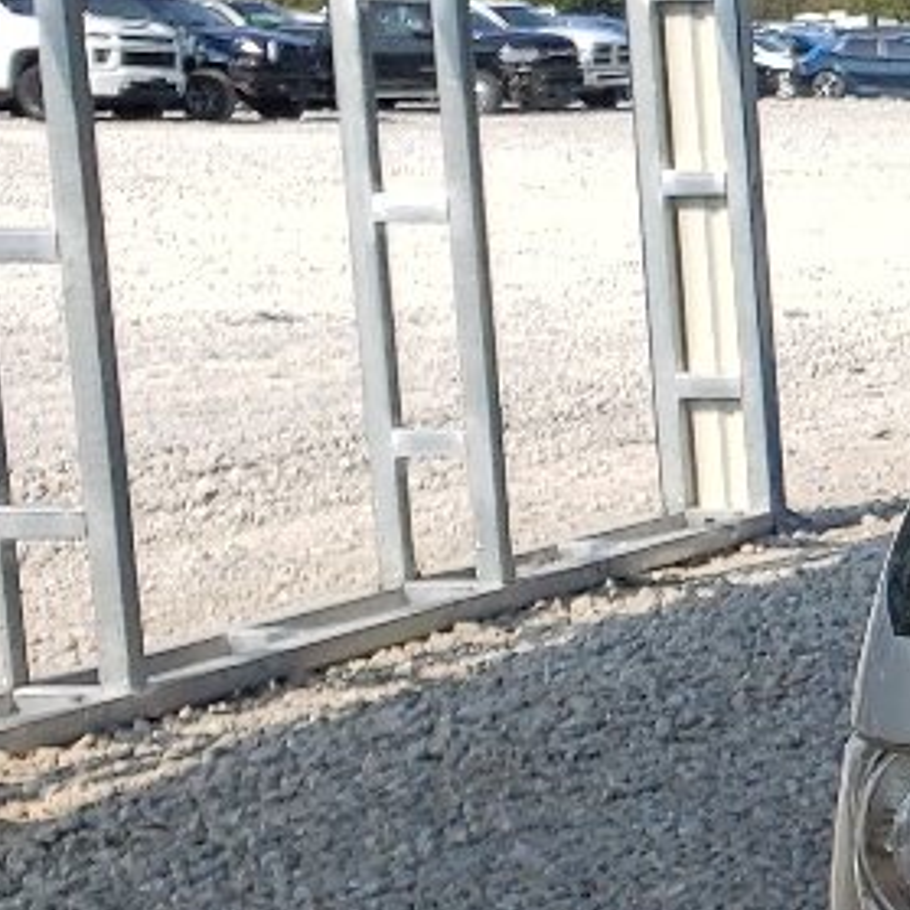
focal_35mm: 132
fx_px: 3926
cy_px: 698
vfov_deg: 13.2
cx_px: 2397
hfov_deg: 10.7
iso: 50
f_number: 1.5
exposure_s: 1/2500
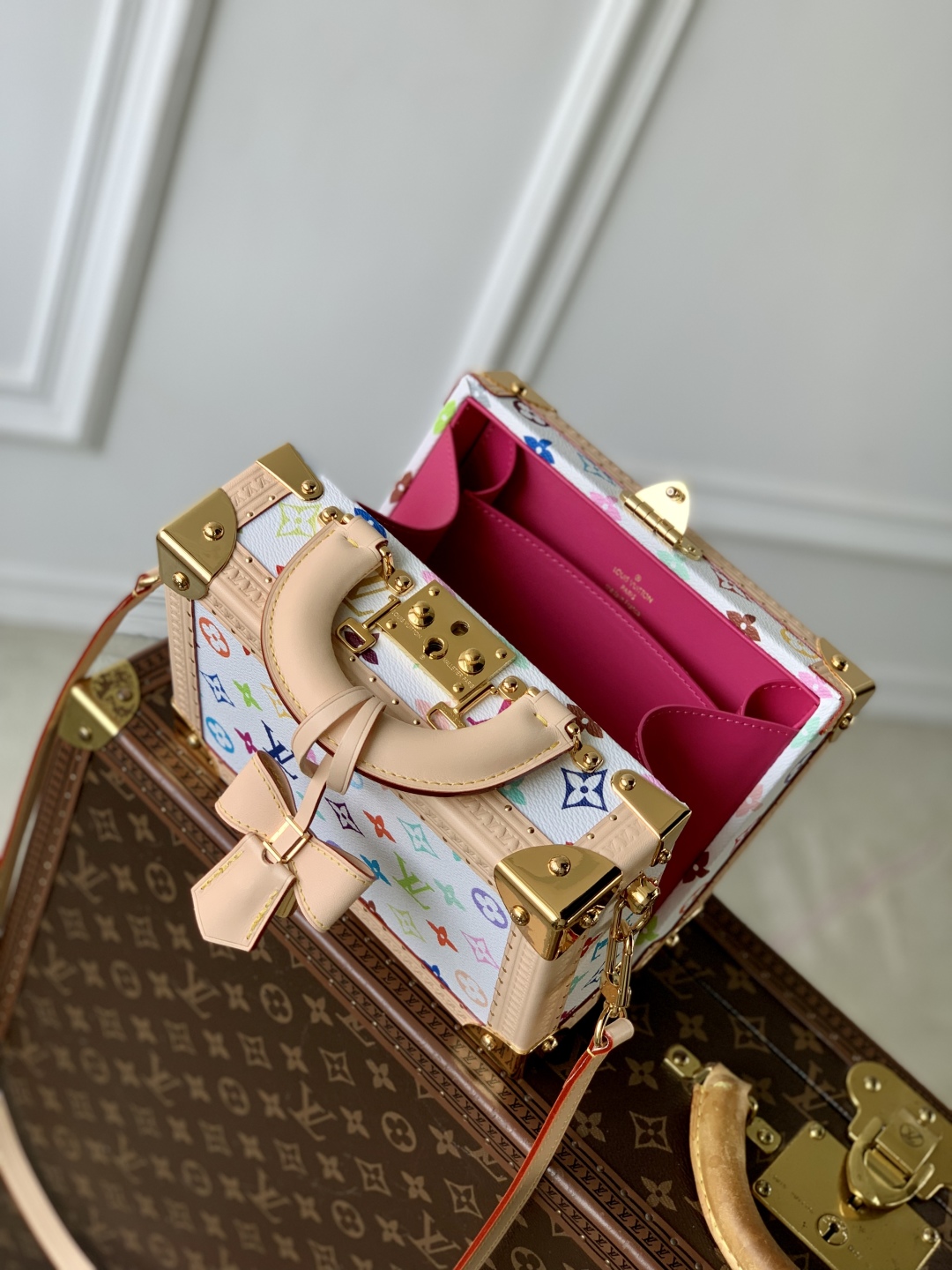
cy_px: 635
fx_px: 1907
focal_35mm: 52
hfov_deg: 28.0
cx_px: 476
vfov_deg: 36.8
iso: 20
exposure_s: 1/122
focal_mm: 6
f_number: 2.4
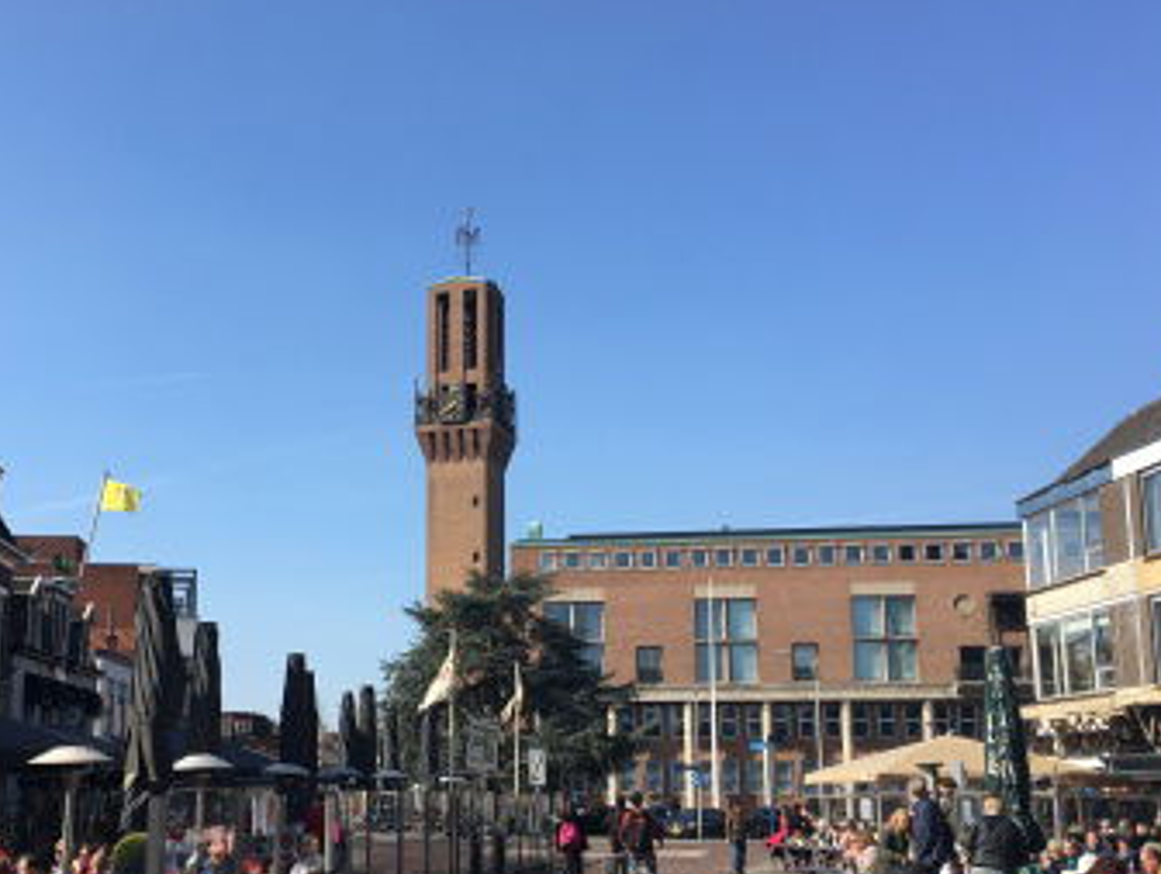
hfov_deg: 43.6
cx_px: 463
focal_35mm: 43
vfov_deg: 33.6
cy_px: 523
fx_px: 1444
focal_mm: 4.15
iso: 25
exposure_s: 1/1115
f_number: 2.2
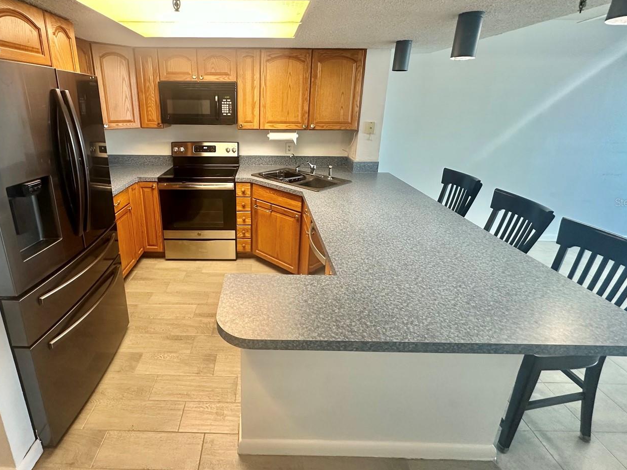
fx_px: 326
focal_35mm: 18
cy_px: 202
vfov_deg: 71.2
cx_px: 260
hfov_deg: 86.9
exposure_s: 1/60
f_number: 2.2
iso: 320
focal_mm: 2.22
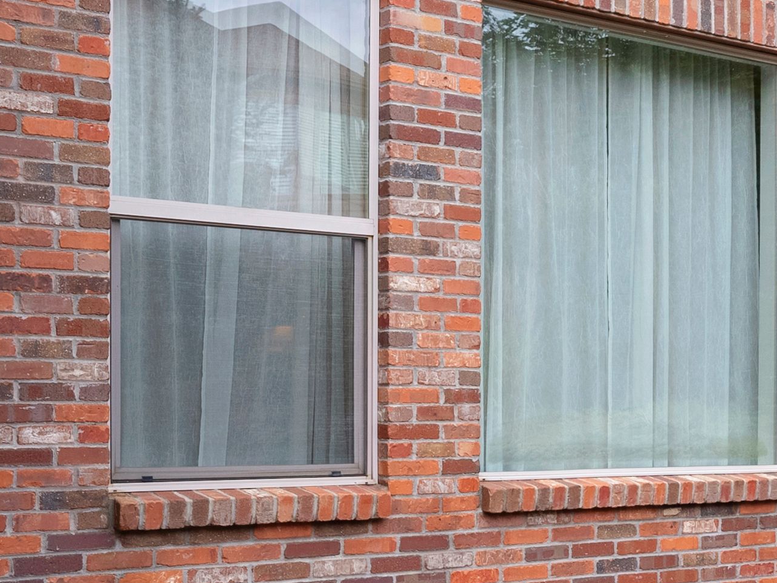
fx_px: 1639
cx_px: 1026
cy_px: 402
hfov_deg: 23.4
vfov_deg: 20.1
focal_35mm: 73
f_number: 8
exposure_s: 1/50
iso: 200
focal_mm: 23
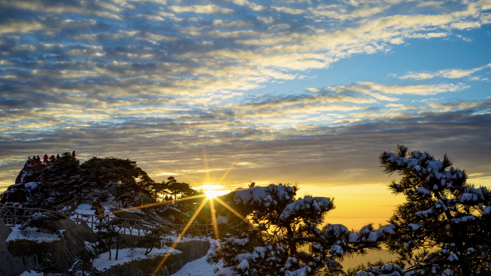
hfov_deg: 51.6
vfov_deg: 30.4
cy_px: 152
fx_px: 508
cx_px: 250
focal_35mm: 39
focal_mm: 45
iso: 100
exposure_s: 1/100
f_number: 12
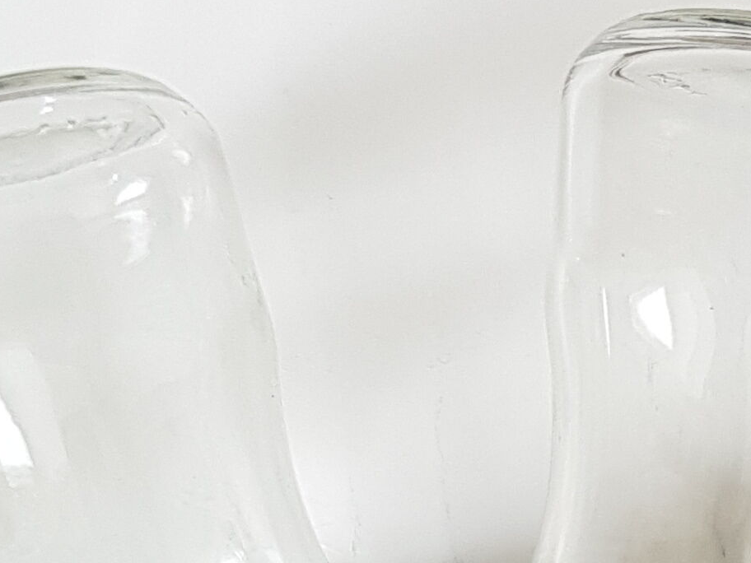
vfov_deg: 12.0
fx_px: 2495
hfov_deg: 16.6
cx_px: 809
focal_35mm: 115
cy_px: 952
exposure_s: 1/50
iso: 125
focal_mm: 4.2
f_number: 1.7
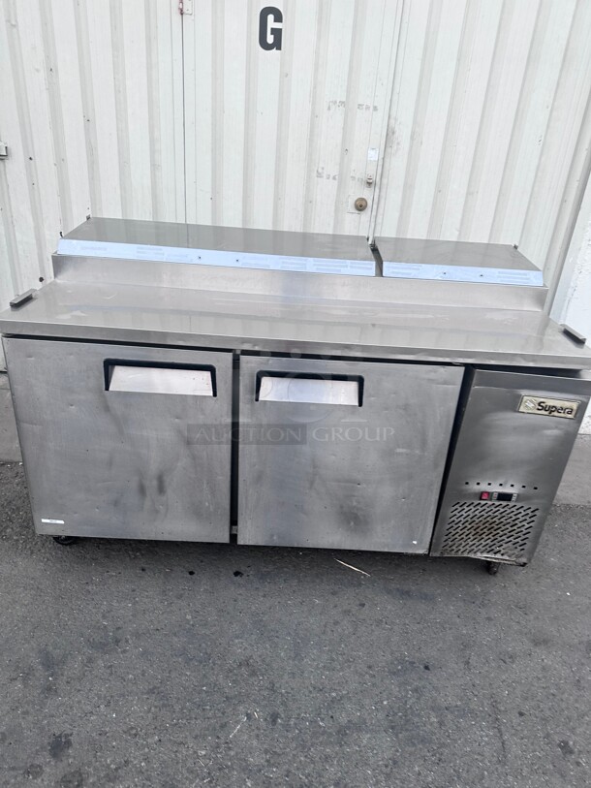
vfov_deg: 71.6
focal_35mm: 24
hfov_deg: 56.8
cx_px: 296
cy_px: 394
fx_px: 546
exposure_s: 1/121
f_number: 1.78
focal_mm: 6.86
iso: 100
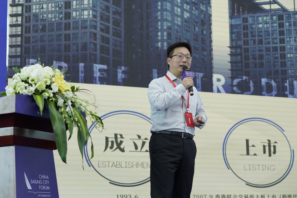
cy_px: 99
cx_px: 148
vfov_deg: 16.6
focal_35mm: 82
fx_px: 676
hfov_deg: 24.8
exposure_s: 1/160
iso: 100
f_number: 2.8
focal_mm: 55
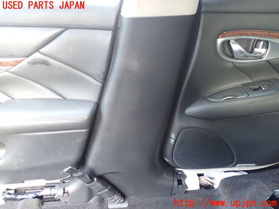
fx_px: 242
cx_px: 140
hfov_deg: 60.0
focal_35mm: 30
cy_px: 104
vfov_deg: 46.8
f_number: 2.3
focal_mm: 5.4
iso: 640
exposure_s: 1/30
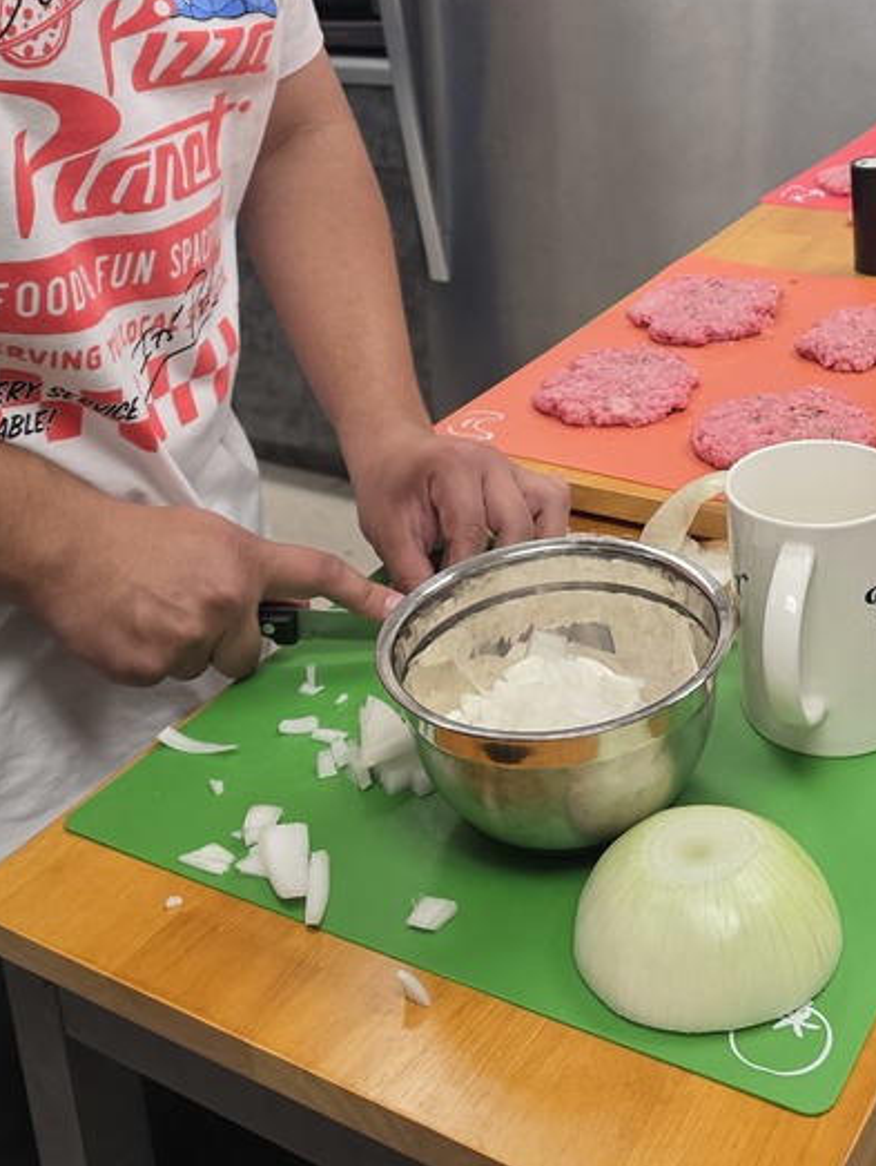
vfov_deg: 38.4
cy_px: 60
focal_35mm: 45
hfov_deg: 32.0
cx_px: 562
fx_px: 1517
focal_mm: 6.5
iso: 125
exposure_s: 1/120
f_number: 1.4
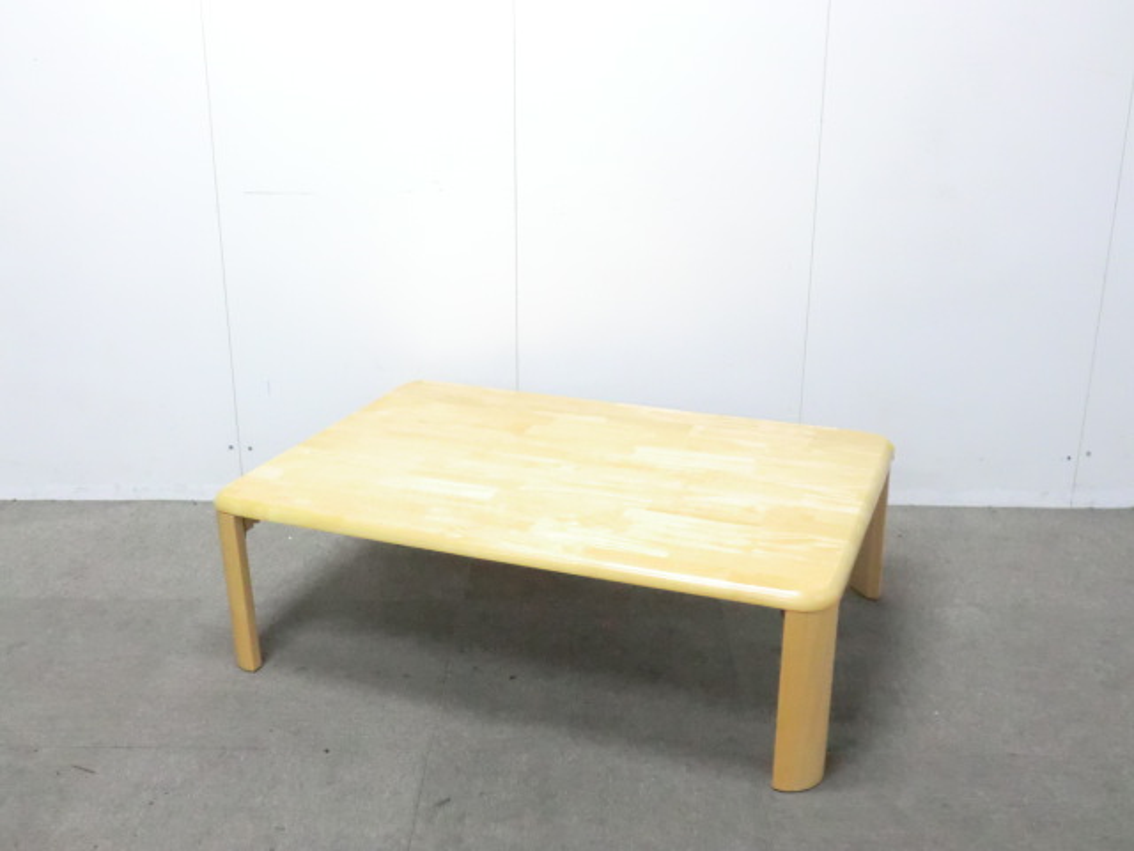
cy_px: 426
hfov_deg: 49.0
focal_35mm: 38
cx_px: 567
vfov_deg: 37.7
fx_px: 1245
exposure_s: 1/40
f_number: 3.9
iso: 800
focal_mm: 6.9
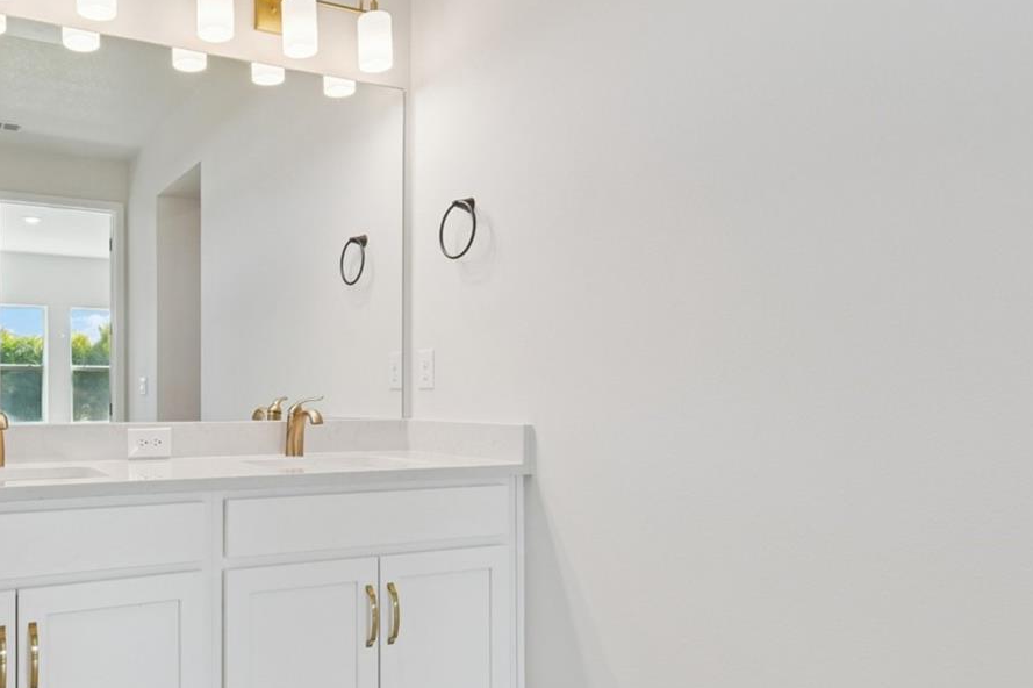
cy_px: 409
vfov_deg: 47.6
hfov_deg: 64.0
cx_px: 277
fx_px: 774
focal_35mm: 27
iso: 100
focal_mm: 10
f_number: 7.1
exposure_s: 1/15
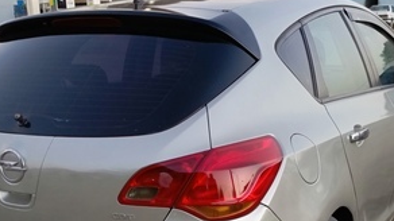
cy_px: 248
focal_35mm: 56
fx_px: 585
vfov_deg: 20.4
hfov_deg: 37.2
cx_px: 202
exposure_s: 1/50
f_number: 1.7
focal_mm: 5.25
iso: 429
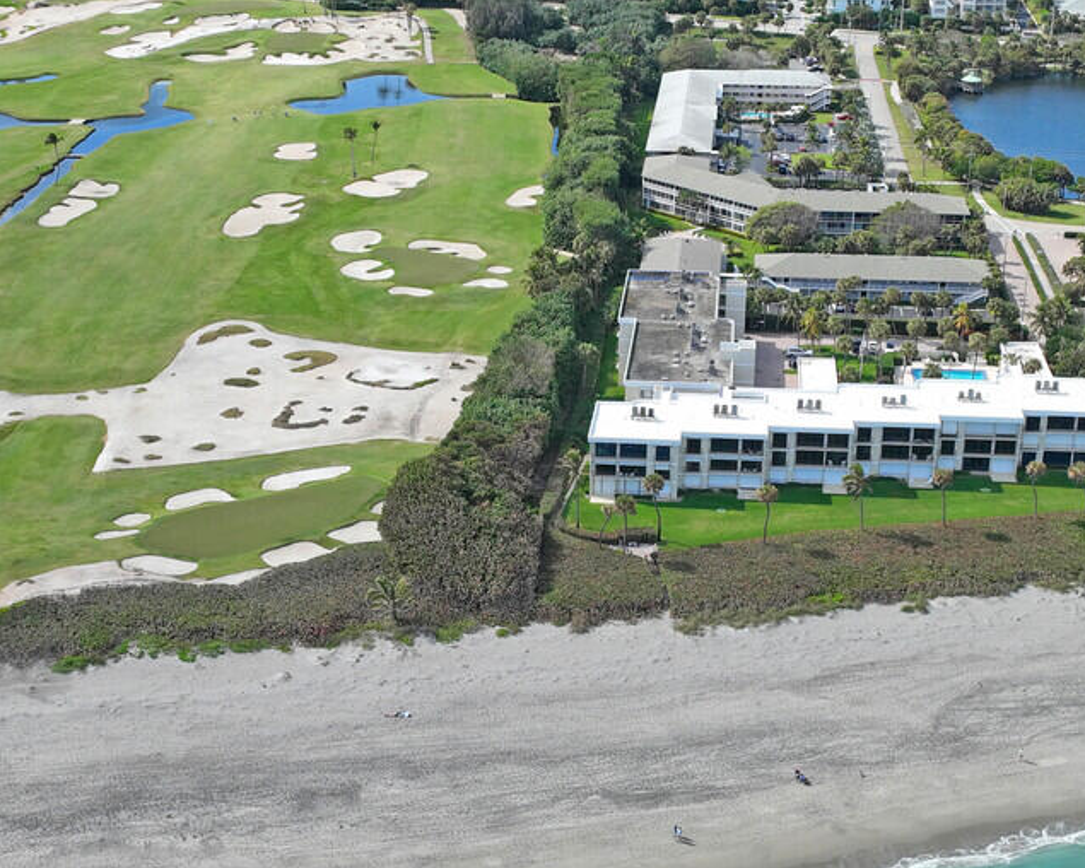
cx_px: 544
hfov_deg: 32.0
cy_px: 555
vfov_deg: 25.7
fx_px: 1895
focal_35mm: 59
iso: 120
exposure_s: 1/500
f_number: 2.8
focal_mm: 12.29
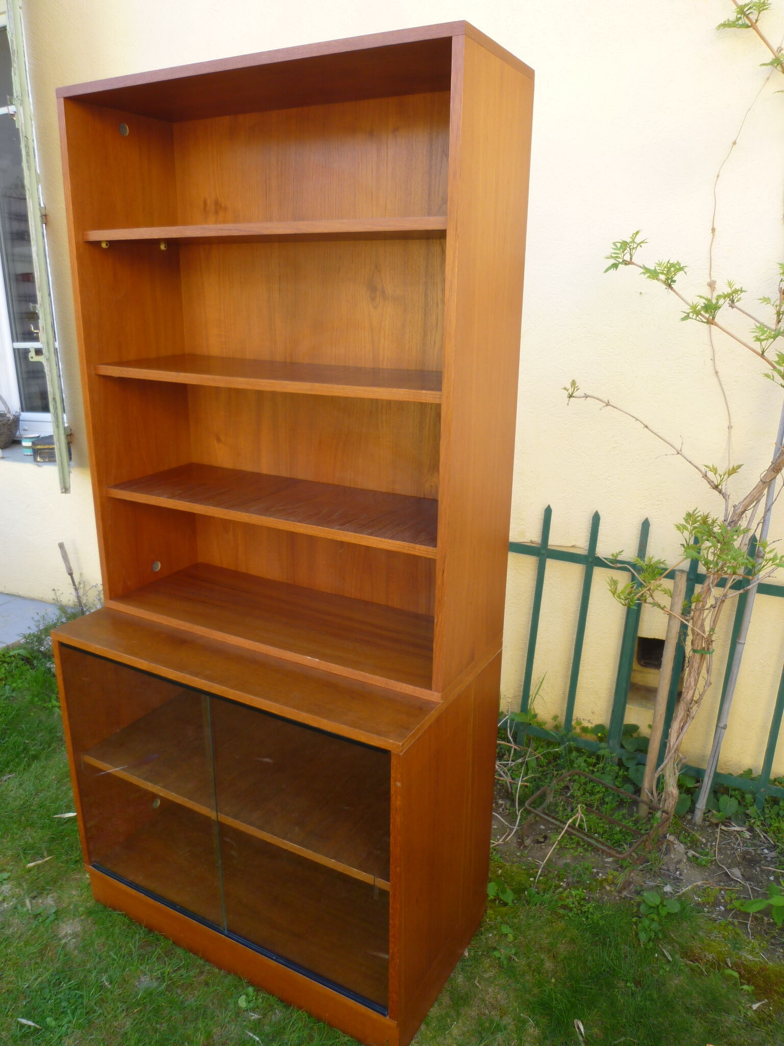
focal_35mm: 25
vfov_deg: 69.4
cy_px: 523
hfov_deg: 54.9
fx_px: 755
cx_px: 392
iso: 80
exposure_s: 1/80
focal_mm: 4.5
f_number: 2.8
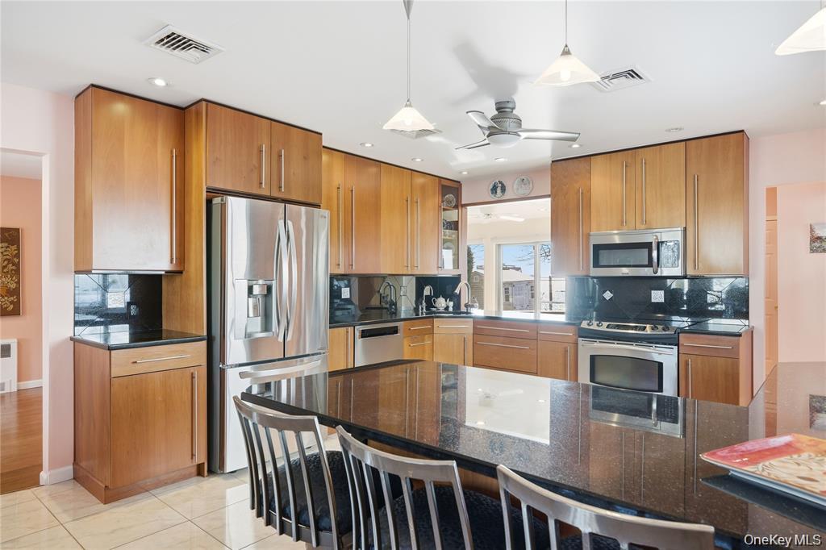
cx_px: 413
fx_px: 459
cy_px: 275
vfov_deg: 61.9
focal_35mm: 20
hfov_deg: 84.0
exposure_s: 1/1250
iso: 500
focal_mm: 20
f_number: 8
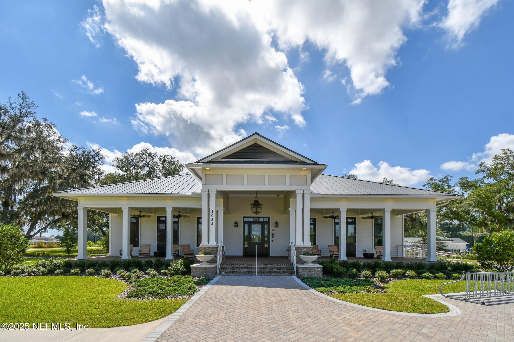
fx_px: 214
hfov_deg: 100.4
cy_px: 171
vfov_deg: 77.3
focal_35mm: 15
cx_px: 257
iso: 100
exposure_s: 1/640
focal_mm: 10
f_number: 7.1
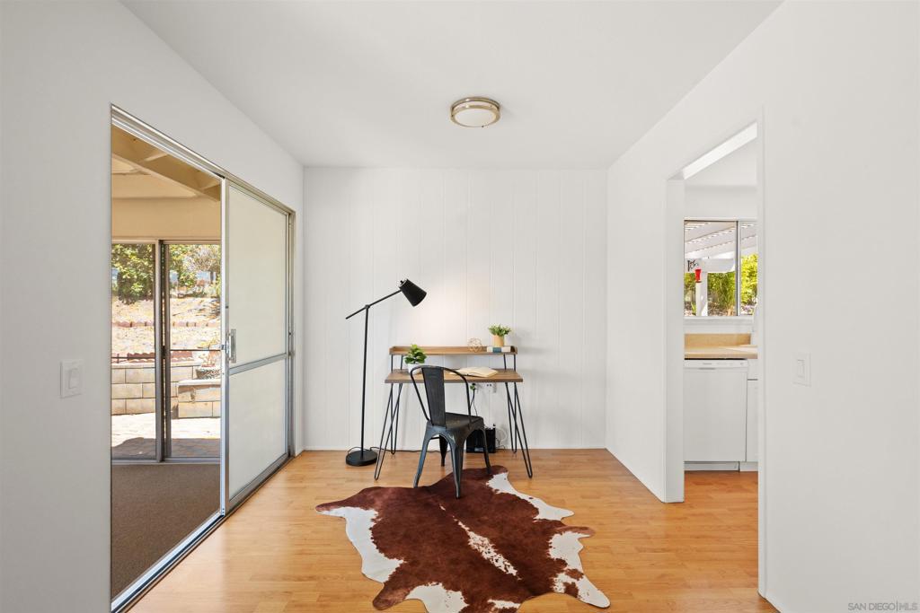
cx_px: 460
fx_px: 409
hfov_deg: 96.7
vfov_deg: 73.8
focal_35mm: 16
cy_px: 306
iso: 640
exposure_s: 1/50
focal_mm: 16
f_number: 6.3
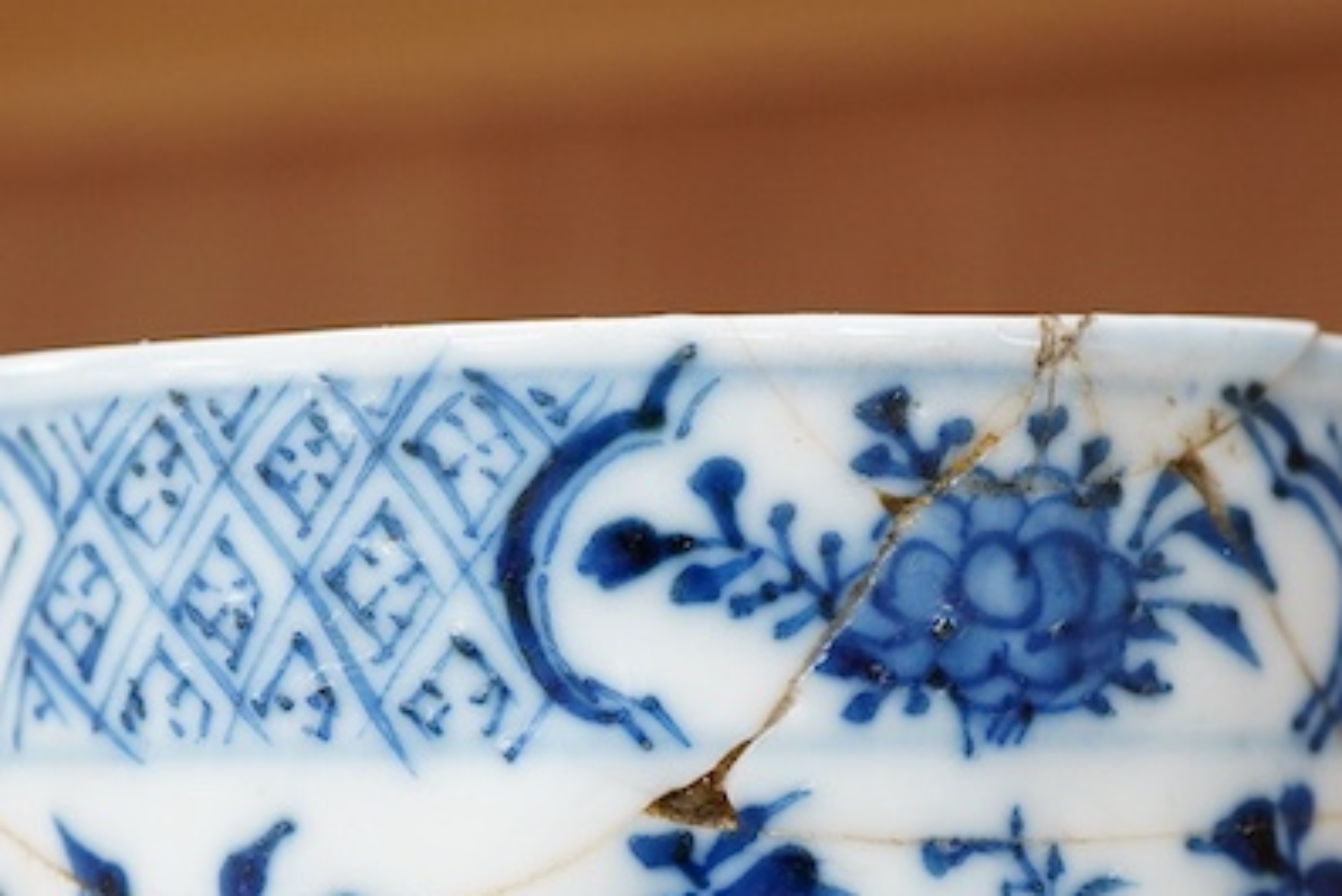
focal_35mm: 102
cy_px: 680
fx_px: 3804
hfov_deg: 20.0
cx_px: 656
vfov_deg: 13.4
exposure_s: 1/125
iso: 1250
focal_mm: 30
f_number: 7.1
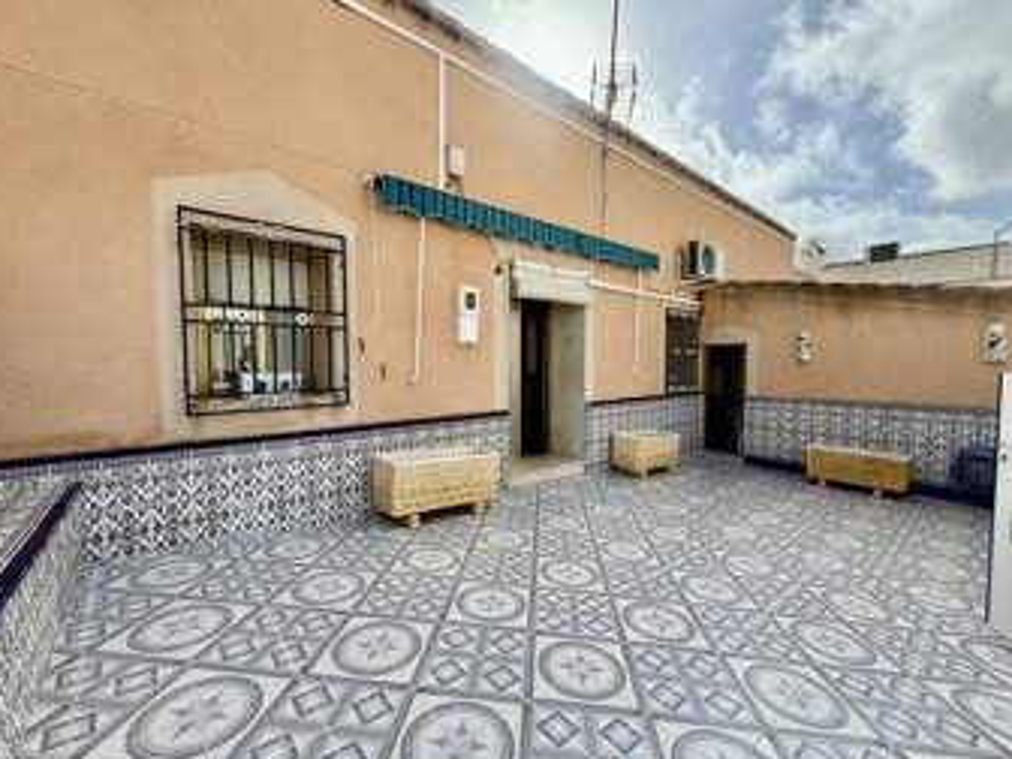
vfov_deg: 81.7
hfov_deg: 98.1
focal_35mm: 15
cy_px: 383
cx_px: 524
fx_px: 439
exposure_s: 1/944
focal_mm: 2.22
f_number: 2.2
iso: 50
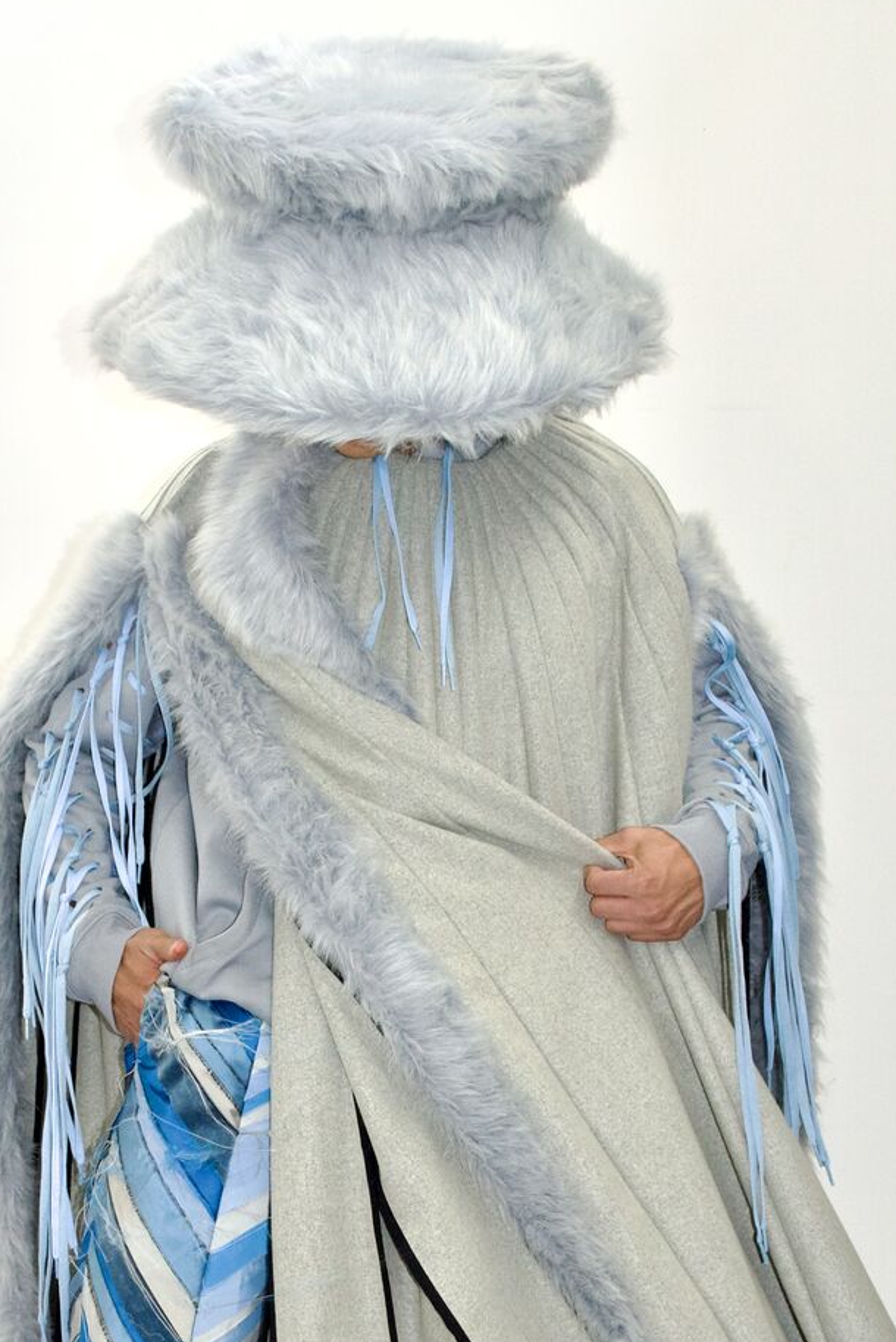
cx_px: 235
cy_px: 1021
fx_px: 2201
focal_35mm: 59
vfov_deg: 33.2
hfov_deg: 22.8
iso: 800
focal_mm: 22
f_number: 5
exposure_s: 1/100
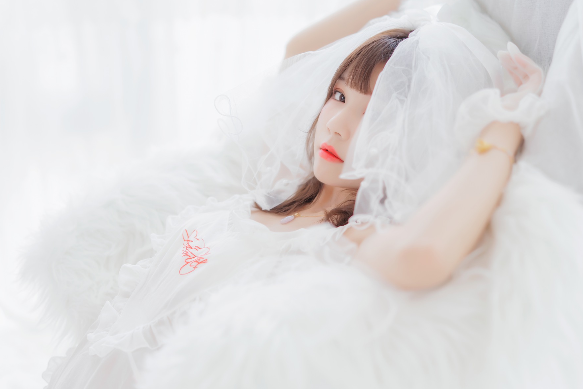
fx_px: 826
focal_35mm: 51
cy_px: 191
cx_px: 295
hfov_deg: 38.9
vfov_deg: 26.5
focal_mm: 50
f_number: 2
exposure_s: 1/200
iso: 200
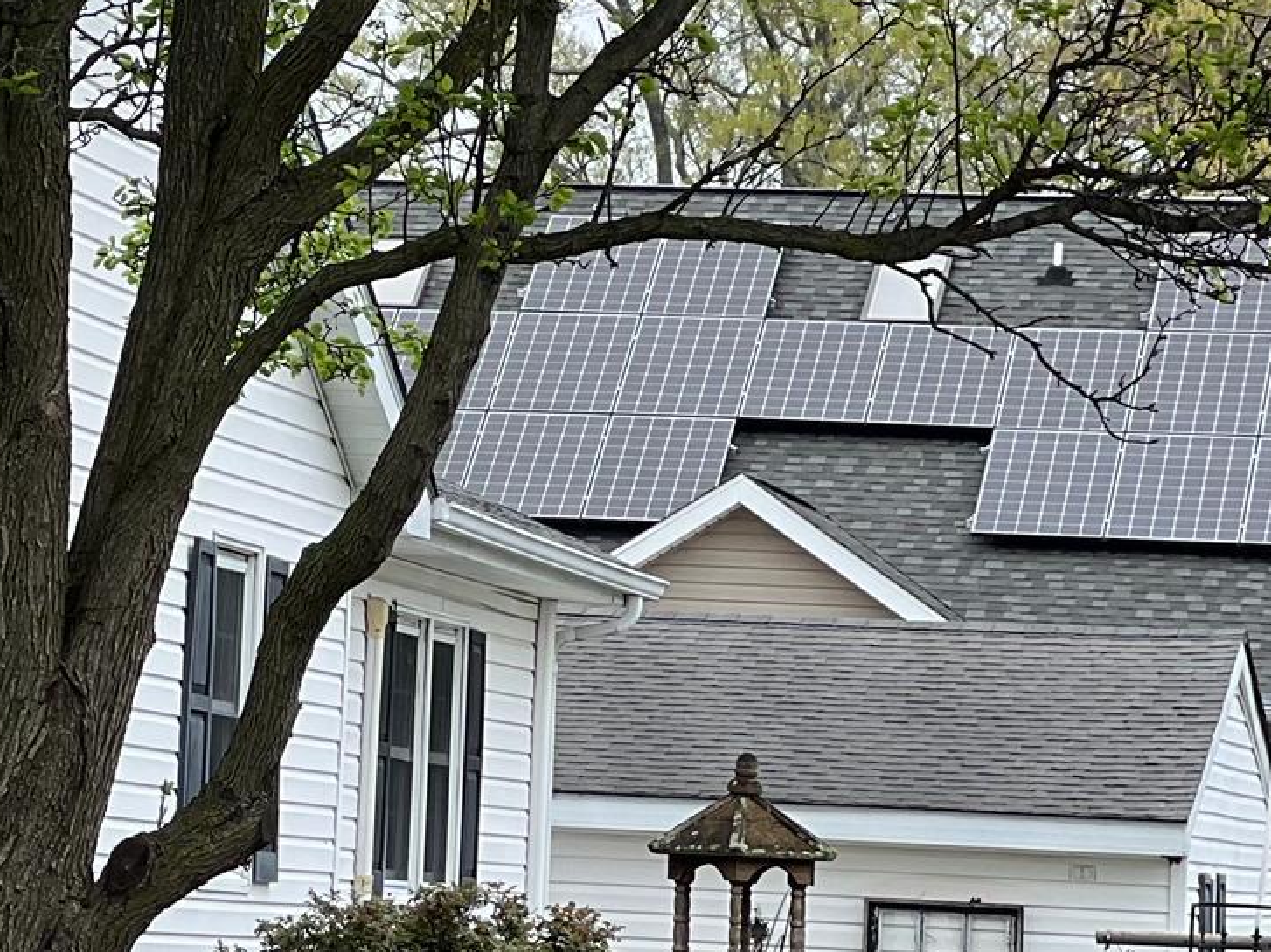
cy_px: 540
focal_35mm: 217
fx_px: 7966
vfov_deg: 6.8
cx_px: -446
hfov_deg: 9.0
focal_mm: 9
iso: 25
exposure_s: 1/173
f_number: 2.8
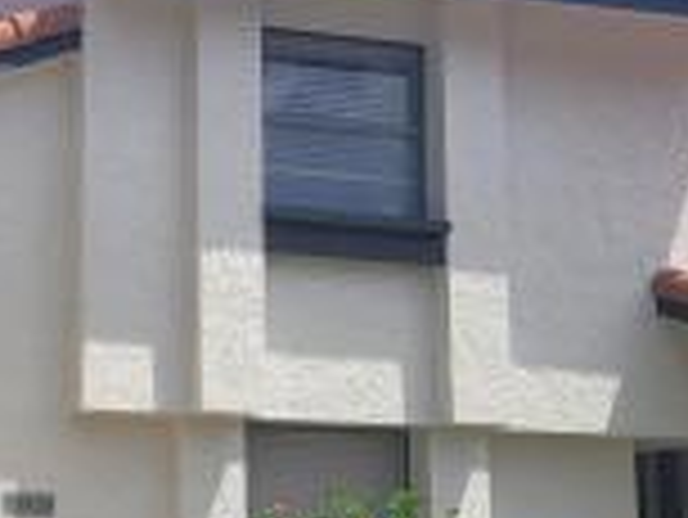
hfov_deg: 26.5
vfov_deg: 21.5
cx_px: -49
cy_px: 392
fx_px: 1353
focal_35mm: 68
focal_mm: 5.4
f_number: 1.8
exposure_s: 1/2579
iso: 40
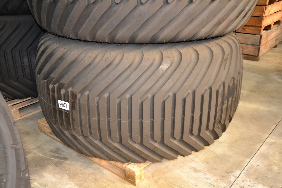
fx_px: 294
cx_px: 141
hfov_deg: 51.3
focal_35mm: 38
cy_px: 94
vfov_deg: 35.5
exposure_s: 1/60
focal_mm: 25
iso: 2800
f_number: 4
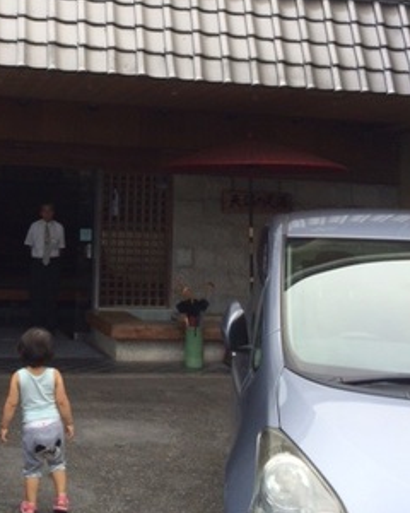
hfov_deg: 28.4
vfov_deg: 35.1
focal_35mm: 52
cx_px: 73
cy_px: 122
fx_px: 789
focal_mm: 4.12
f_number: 2.2
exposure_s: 1/283
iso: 32
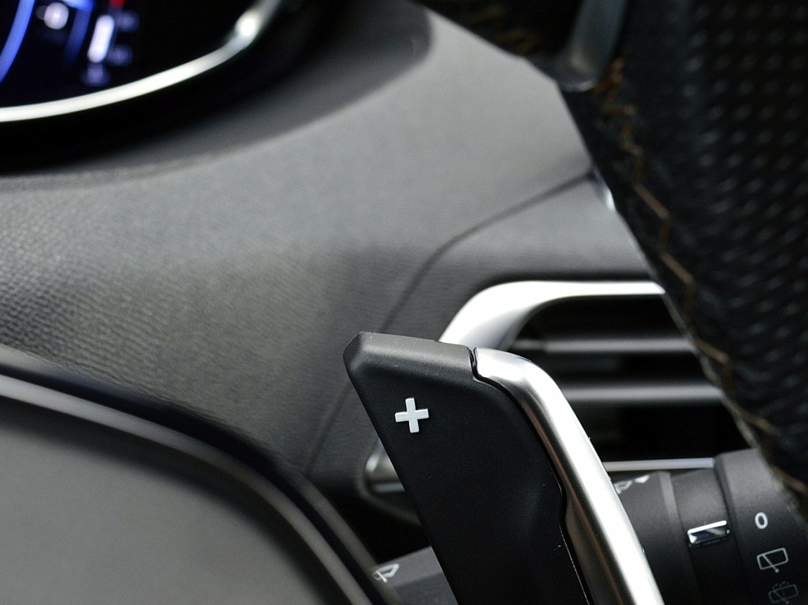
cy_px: 360
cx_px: 486
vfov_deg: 22.9
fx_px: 1493
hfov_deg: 30.2
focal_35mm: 64
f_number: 7.1
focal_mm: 32
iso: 800
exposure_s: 1/60
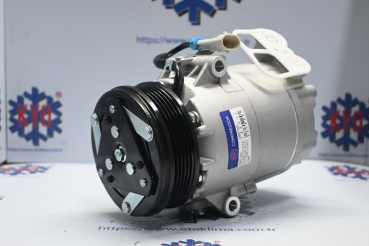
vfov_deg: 25.8
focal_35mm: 52
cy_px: 123
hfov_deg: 37.9
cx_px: 184
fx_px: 538
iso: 1000
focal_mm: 35
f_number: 5.3
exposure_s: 1/60
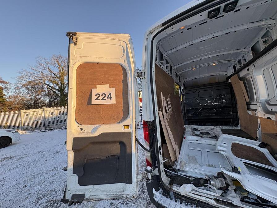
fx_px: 112
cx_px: 138
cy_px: 104
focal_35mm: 14
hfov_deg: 102.1
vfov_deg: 85.7
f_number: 2.2
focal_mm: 2.22
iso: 40
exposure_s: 1/188
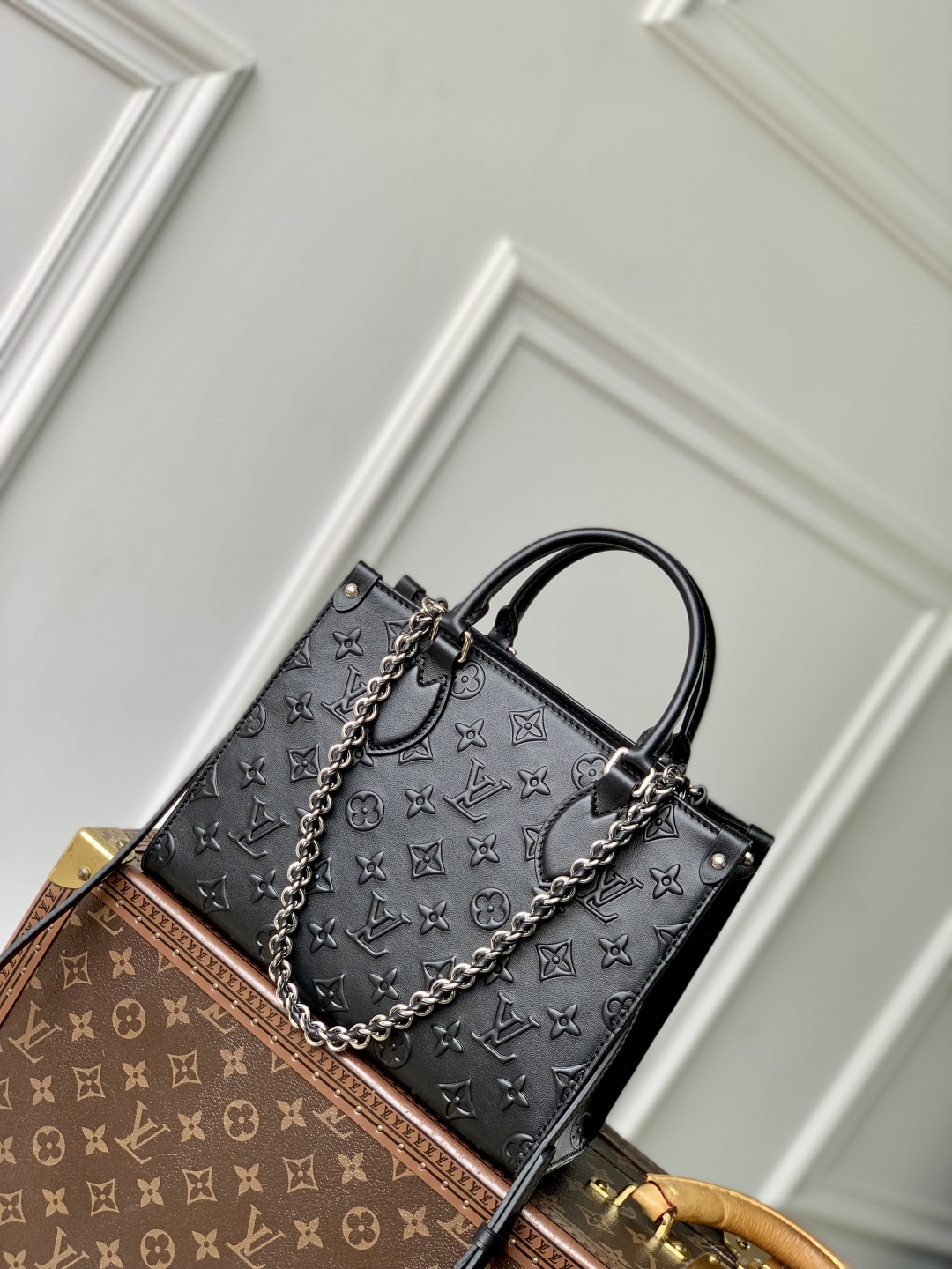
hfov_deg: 28.0
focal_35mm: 52
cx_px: 476
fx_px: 1907
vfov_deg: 36.8
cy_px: 634
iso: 16
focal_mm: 6
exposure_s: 1/128
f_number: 2.4
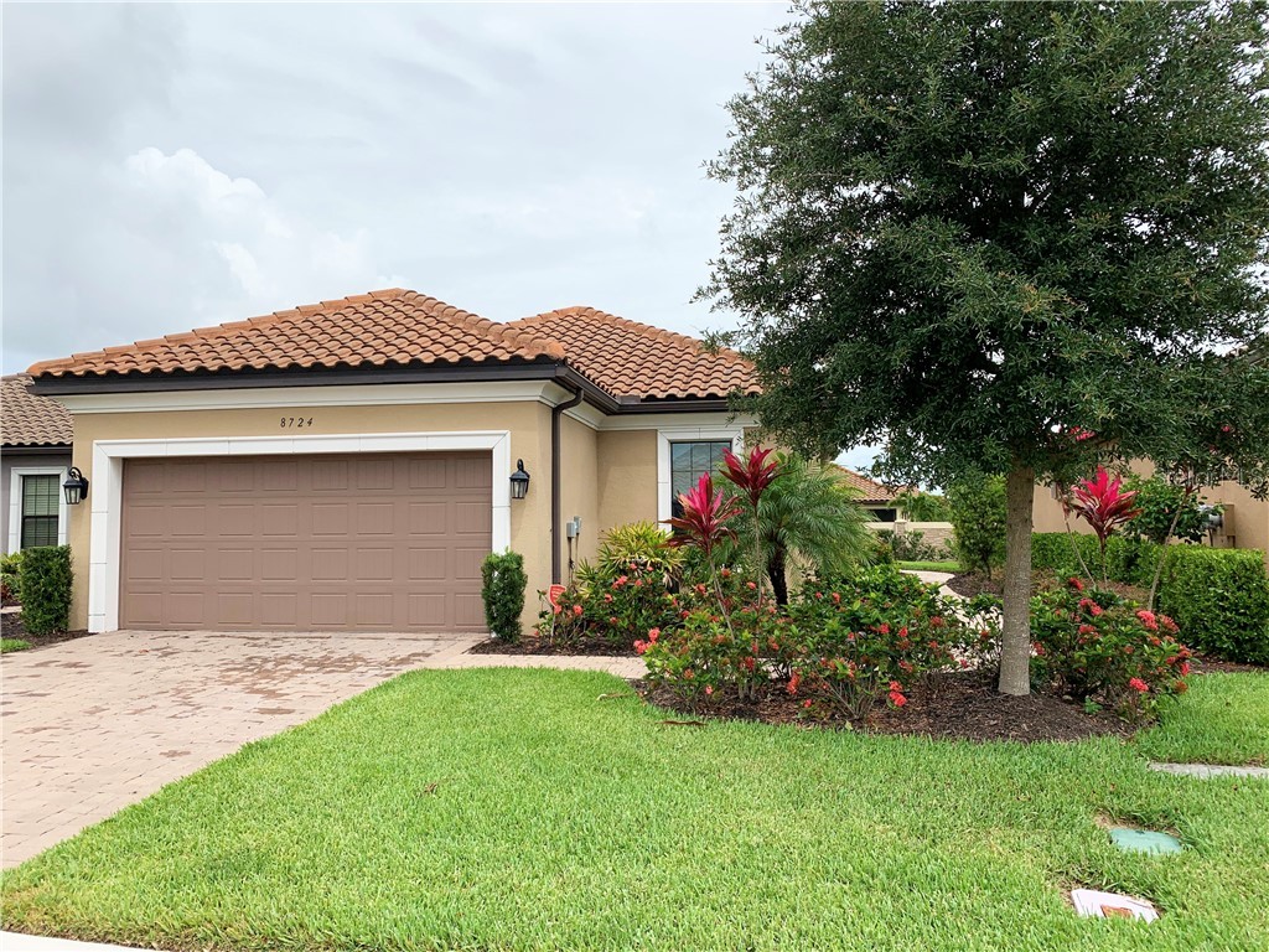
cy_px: 476
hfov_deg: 67.3
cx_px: 634
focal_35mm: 26
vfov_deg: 53.1
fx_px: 953
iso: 25
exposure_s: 1/2481
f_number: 1.8
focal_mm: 4.25
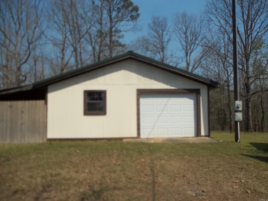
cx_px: 134
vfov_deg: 42.9
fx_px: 255
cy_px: 100
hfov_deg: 55.4
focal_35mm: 33
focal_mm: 5.9
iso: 64
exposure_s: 1/250
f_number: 8
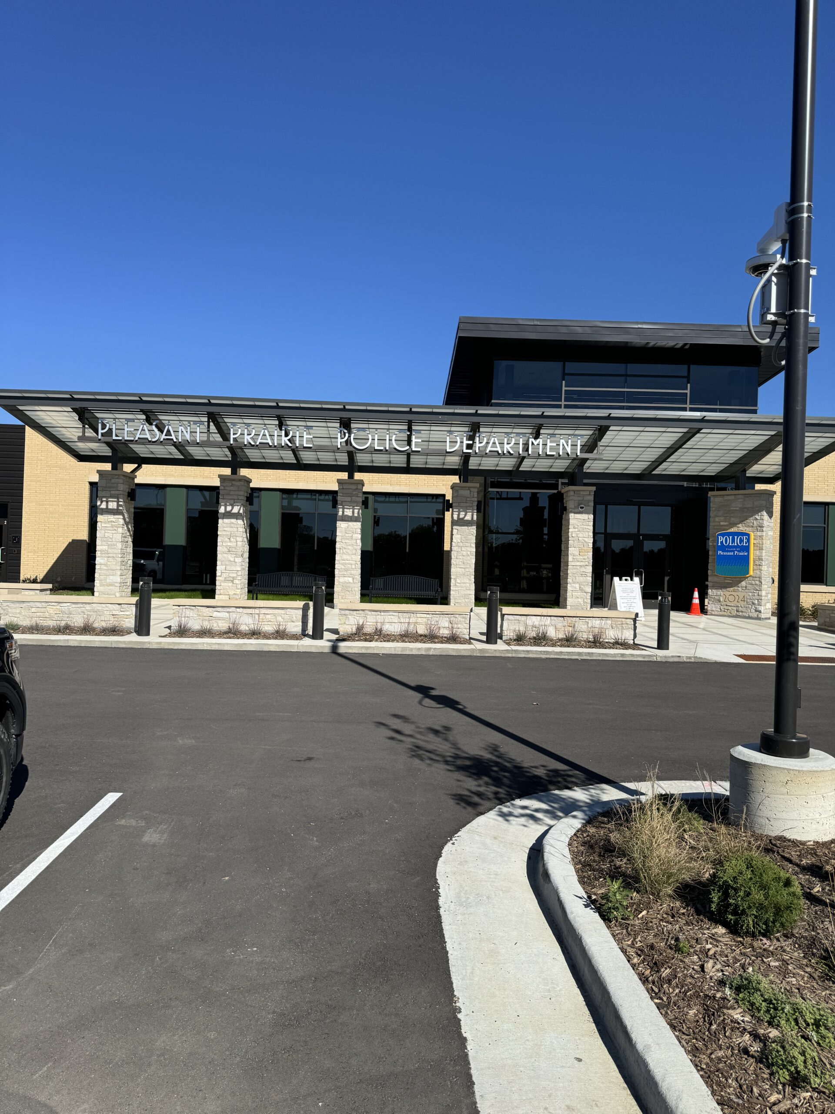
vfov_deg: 71.6
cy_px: 557
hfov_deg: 56.8
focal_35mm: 24
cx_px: 418
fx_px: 772
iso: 80
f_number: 1.78
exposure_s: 1/6410
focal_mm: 6.76
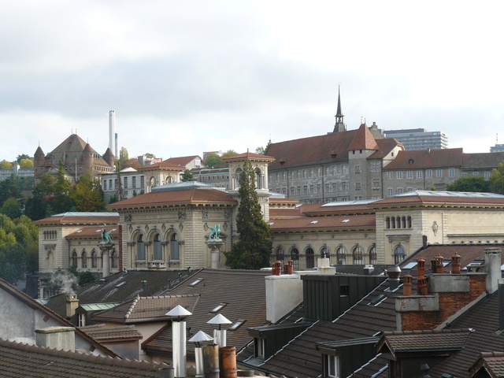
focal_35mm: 72
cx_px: 252
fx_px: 1048
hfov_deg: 27.0
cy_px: 189
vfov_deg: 20.4
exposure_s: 1/250
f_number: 4.5
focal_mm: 12
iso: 100
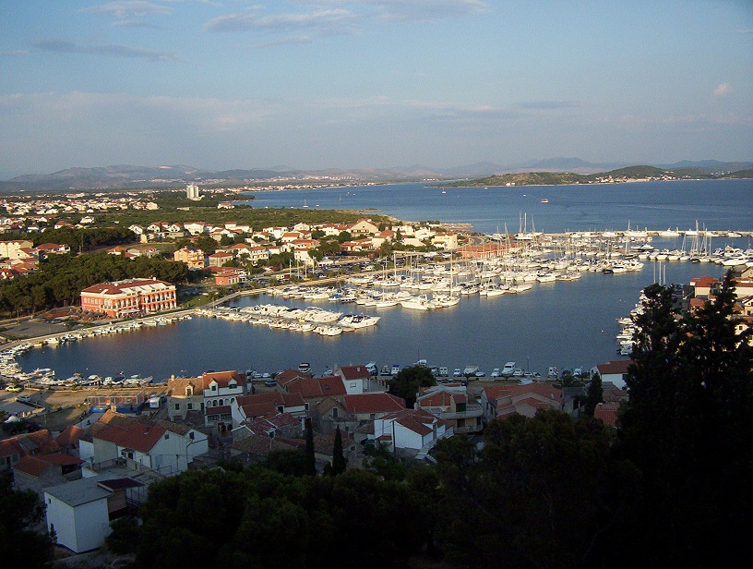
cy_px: 284
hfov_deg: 47.8
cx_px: 376
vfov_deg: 37.0
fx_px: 850
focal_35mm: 39
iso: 100
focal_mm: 5.26
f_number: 3.84
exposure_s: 1/1008
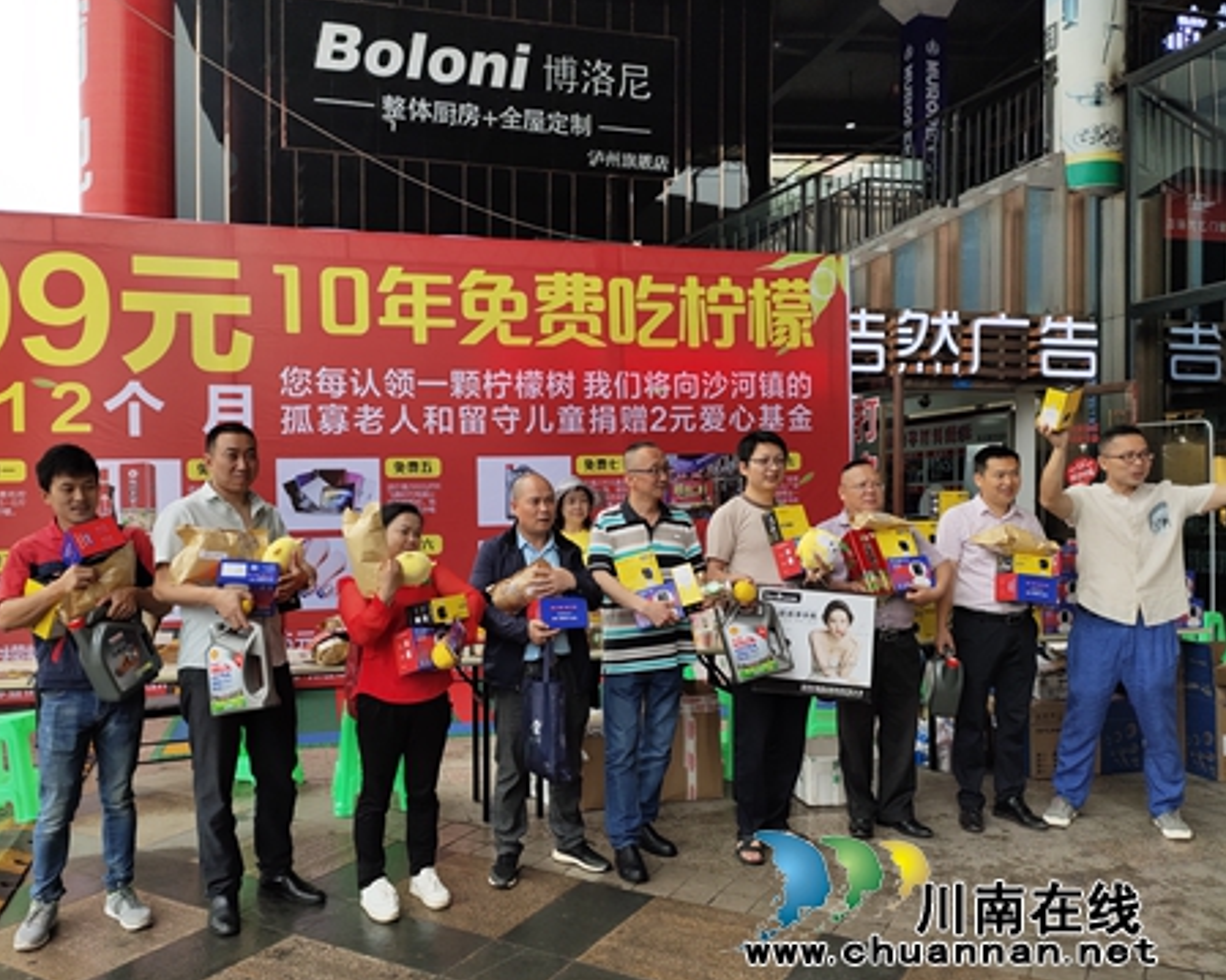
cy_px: 495
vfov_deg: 56.8
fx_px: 907
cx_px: 554
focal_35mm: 25
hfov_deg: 68.0
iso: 108
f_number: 1.79
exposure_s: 1/201
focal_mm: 4.76
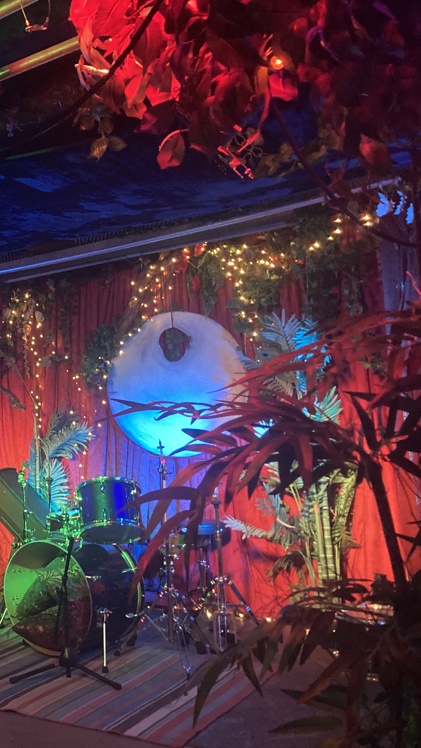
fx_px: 814
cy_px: 371
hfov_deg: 26.2
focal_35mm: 41
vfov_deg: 49.4
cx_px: -67
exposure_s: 1/27
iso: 640
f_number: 1.8
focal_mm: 3.99
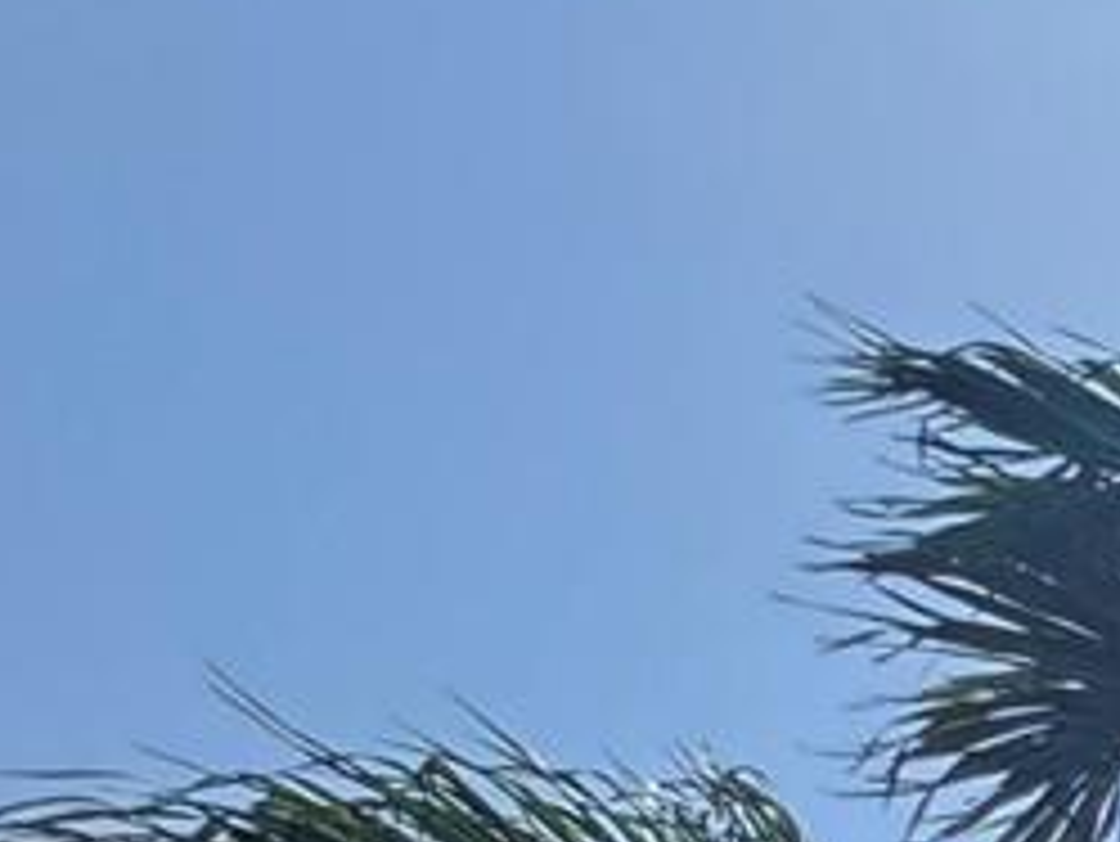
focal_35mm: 90
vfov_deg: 12.0
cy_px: 2206
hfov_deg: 11.8
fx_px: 2913
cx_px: 3297
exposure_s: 1/2415
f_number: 2.2
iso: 50
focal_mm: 2.22
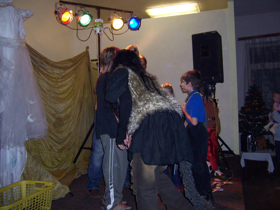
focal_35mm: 33
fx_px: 267
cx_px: 140
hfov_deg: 55.4
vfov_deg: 42.9
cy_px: 105
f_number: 2.8
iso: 140
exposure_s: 1/60
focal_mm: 5.5
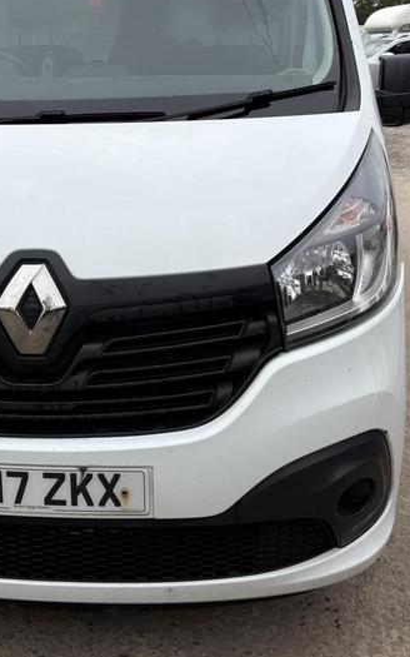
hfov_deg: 27.0
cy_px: 245
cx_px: 92
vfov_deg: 42.3
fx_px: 841
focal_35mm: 47
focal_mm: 5.96
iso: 50
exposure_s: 1/820
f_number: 1.6
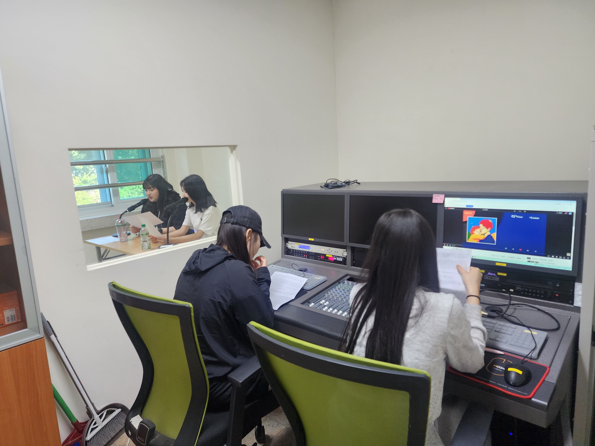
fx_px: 395
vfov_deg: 58.9
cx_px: 298
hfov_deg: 73.9
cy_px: 223
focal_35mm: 23
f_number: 1.8
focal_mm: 6.4
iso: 250
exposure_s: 1/120
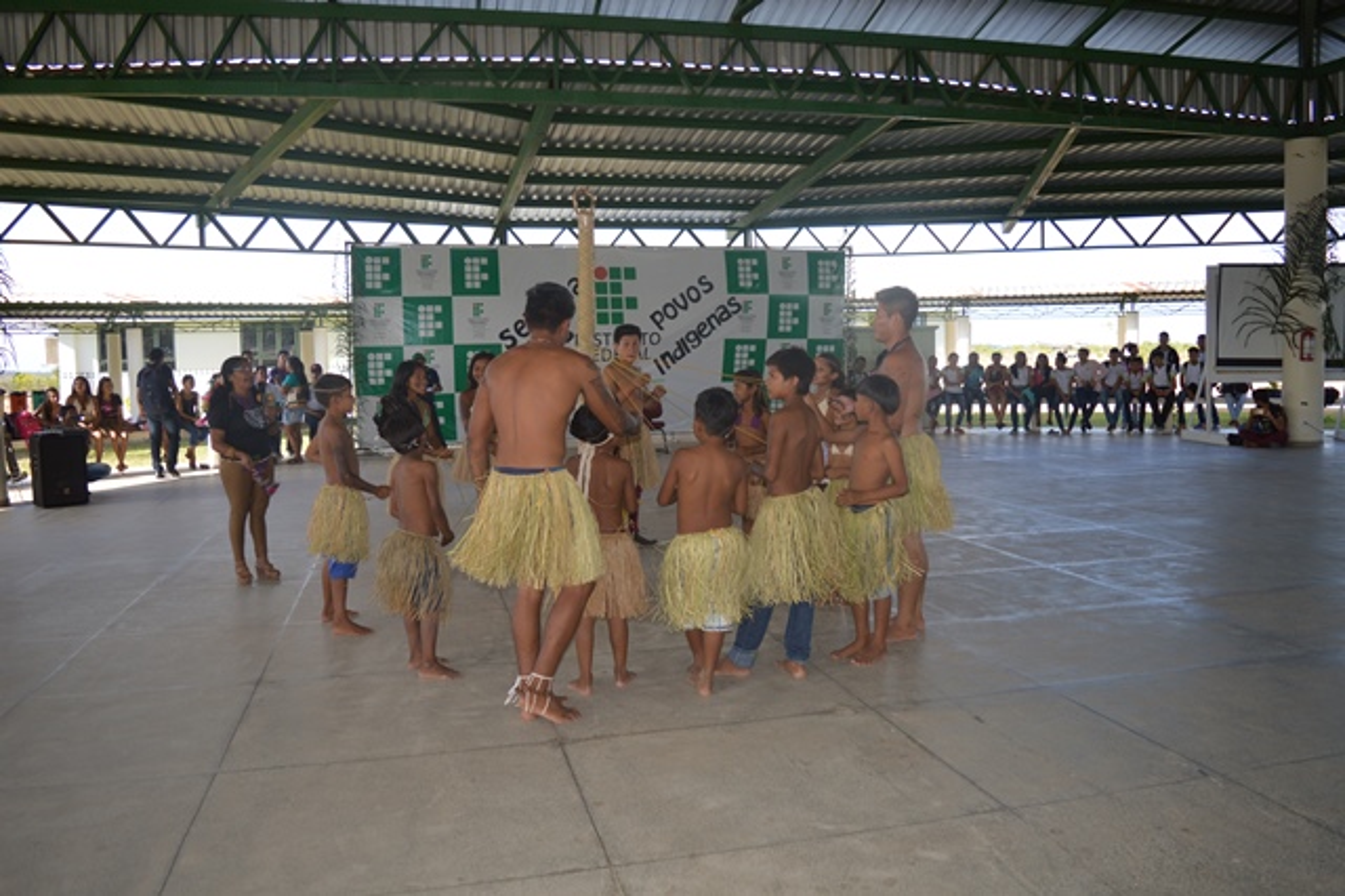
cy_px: 448
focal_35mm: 27
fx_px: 1008
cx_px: 672
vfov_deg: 47.9
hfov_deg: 67.4
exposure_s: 1/200
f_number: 4
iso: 100
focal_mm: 18
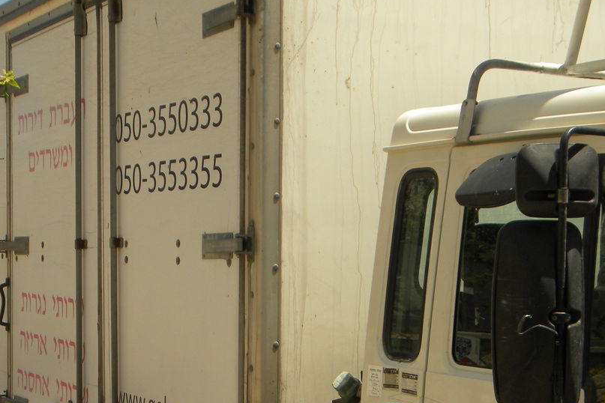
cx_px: 213
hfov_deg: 27.2
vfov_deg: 18.3
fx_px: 1244
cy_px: 324
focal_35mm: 74
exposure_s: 1/250
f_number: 7.6
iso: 80
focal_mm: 7.3
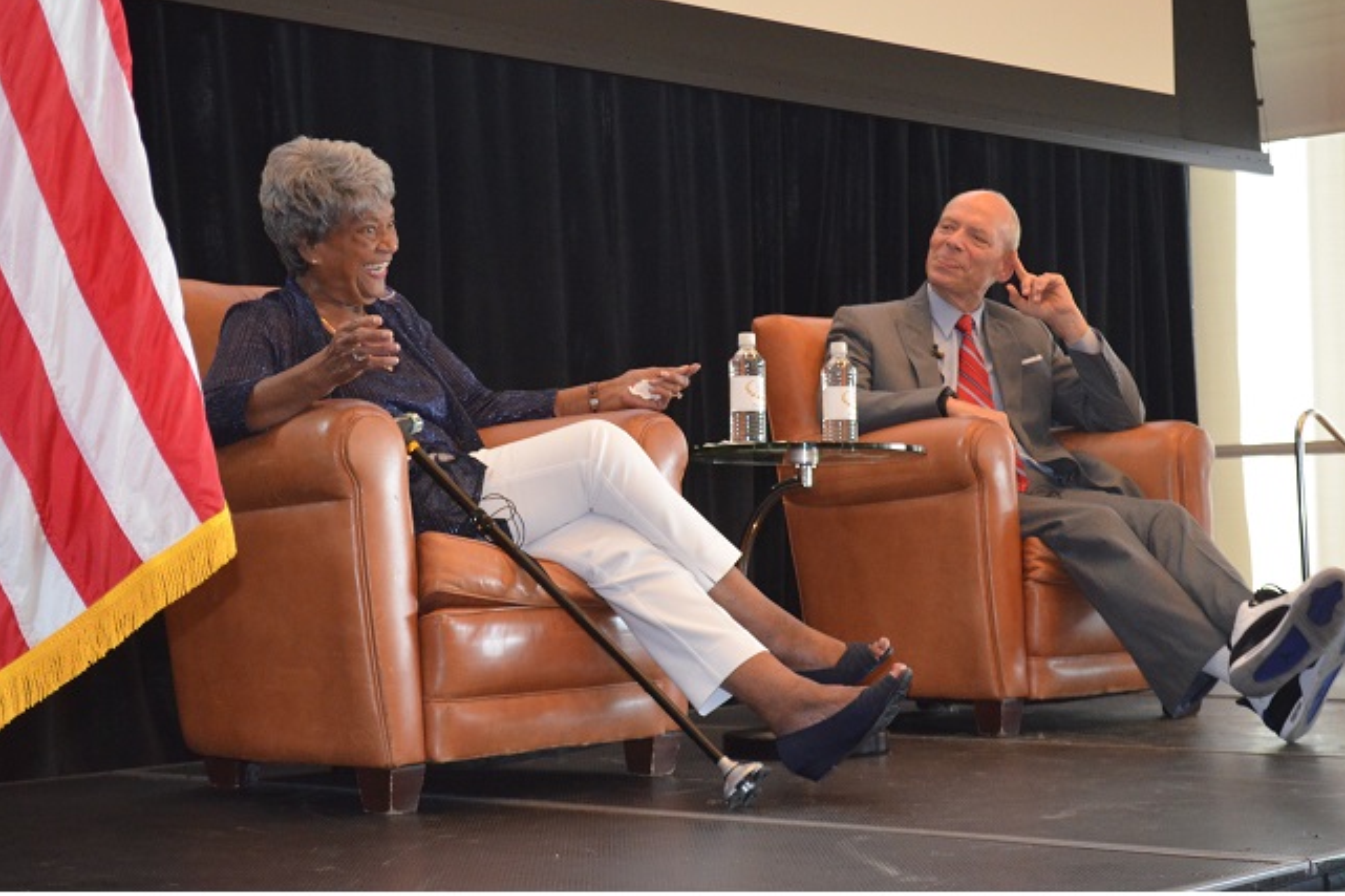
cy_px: 436
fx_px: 2596
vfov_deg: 19.6
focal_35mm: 70
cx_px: 690
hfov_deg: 29.0
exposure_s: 1/60
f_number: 5.3
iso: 3200
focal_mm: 45
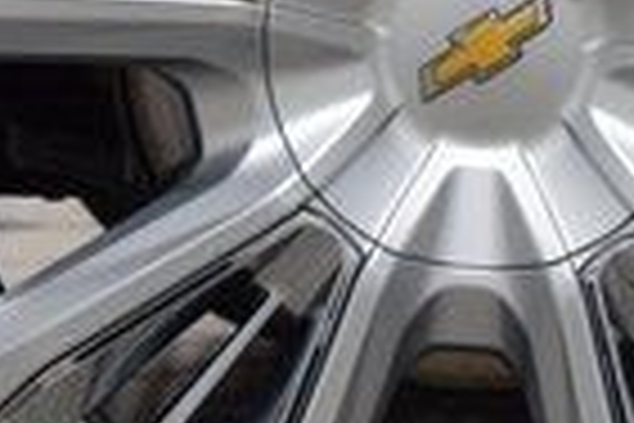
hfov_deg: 8.0
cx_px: 490
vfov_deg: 5.3
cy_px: -16
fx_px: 4543
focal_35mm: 258
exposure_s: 1/60
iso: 1600
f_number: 6.3
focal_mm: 38
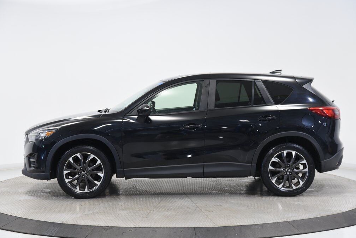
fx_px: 623
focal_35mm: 63
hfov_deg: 31.9
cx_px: 178
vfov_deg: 21.6
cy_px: 118
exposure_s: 1/80
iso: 1600
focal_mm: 62
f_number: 4
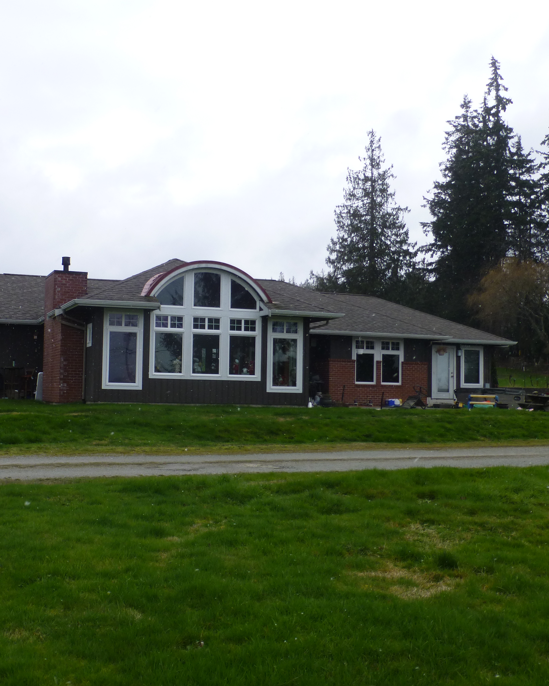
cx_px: 181
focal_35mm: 41
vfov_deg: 44.8
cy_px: 341
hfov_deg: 36.1
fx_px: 833
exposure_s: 1/400
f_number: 4
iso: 100
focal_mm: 5.4
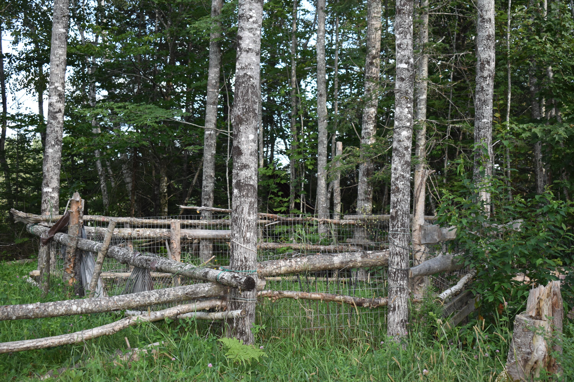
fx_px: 909
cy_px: 191
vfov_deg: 23.8
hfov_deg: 35.1
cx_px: 287
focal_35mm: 57
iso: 250
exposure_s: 1/200
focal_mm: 38
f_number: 5
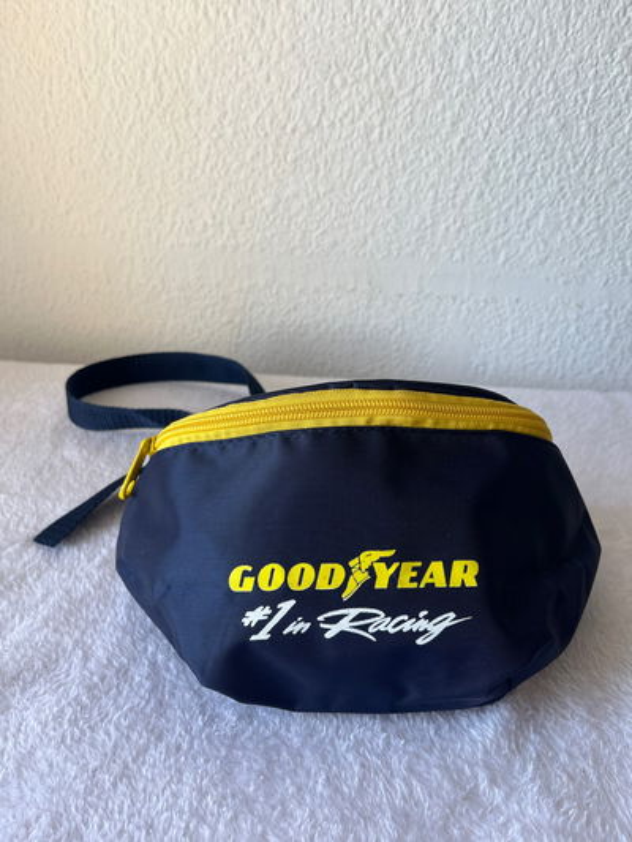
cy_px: 421
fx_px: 633
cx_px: 316
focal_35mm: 26
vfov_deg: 67.3
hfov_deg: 53.1
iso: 32
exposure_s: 1/122
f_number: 1.6
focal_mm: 5.1
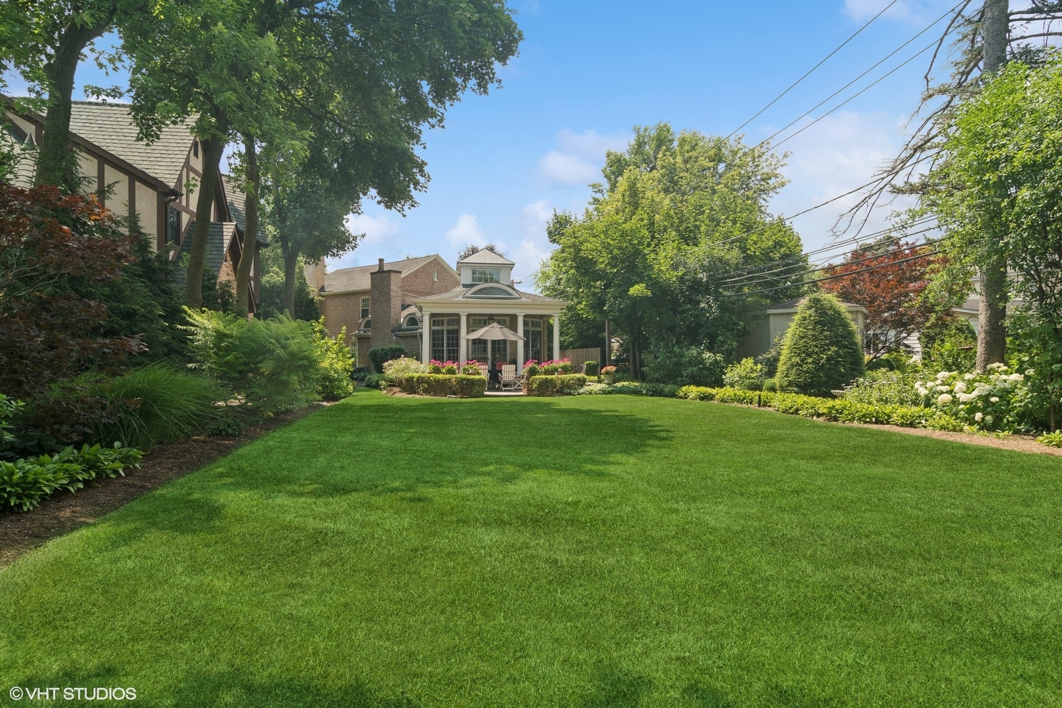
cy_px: 354
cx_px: 531
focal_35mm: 18
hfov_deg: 90.0
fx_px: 531
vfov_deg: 67.4
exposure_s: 1/200
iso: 200
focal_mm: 12
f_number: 8
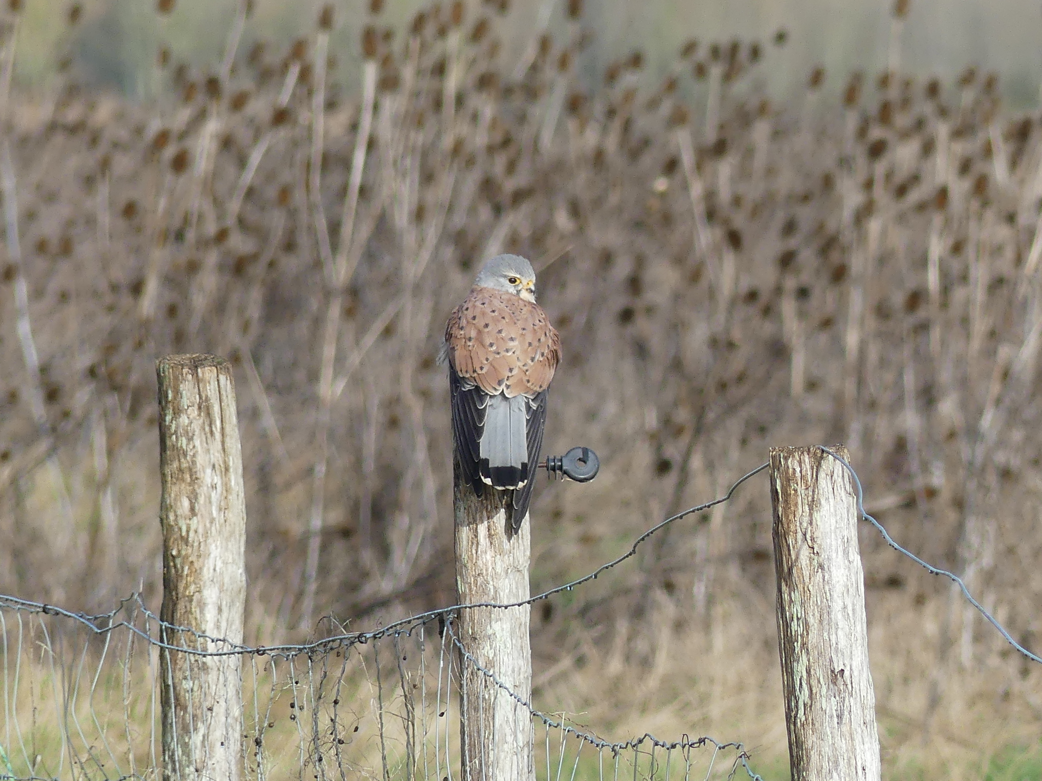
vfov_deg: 1.2
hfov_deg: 1.7
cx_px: 521
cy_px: 390
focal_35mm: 1200
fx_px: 36122
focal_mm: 108
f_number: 4
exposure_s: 1/500
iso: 100
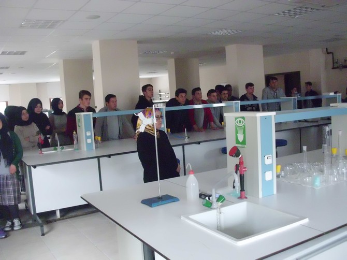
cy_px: 130
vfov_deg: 39.6
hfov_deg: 51.4
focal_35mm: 36
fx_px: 361
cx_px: 174
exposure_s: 1/100
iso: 800
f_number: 2.9
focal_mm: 6.3
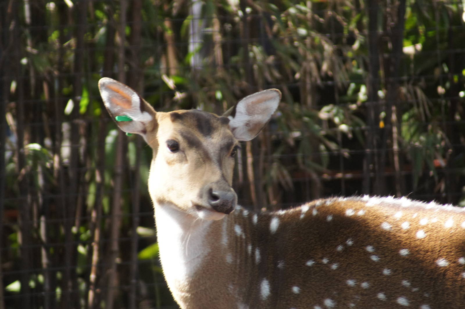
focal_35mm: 450
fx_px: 5809
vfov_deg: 3.1
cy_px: 154
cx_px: 232
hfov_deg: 4.6
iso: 800
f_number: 5.6
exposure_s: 1/100
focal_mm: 300
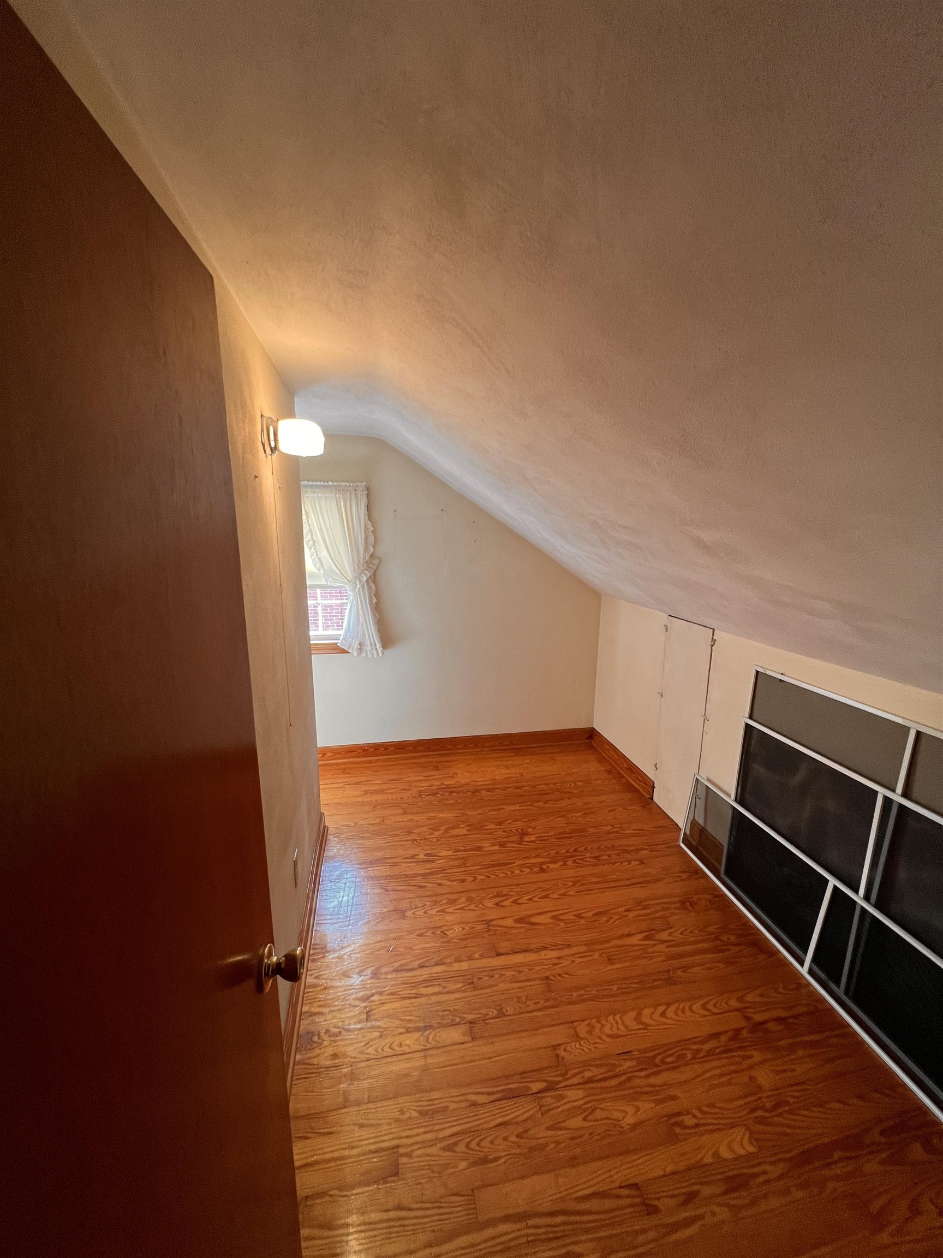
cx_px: 472
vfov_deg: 106.2
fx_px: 472
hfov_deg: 89.9
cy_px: 629
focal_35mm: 13
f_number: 1.8
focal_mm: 1.57
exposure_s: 1/60
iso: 125
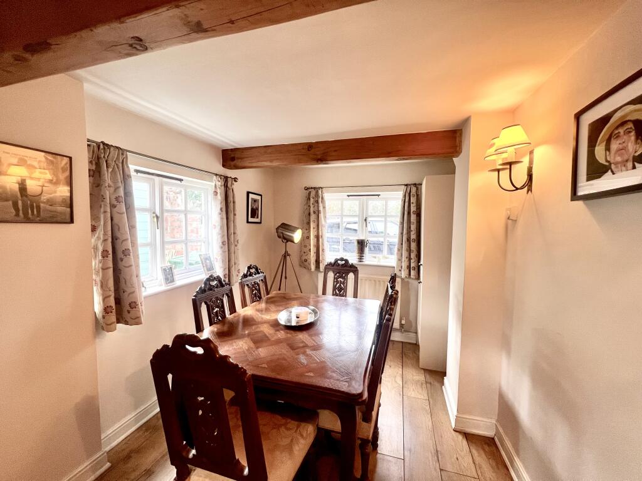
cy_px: 240
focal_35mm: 13
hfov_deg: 106.2
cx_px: 321
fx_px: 241
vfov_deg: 89.9
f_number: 1.8
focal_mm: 1.57
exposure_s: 1/100
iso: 160
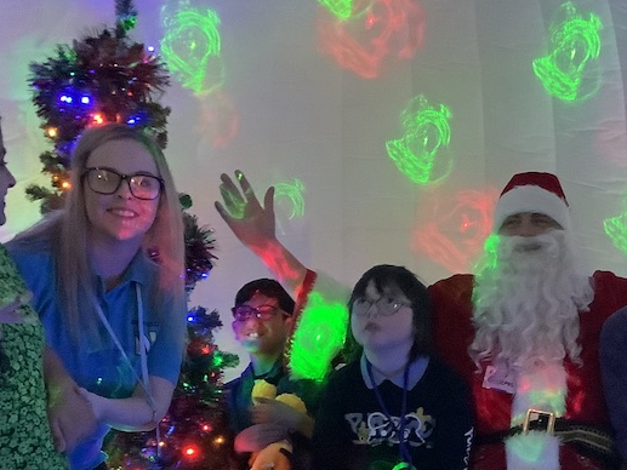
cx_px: 417
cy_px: 440
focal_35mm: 60
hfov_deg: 31.9
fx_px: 1087
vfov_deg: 23.6
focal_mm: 3.3
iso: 800
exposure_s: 1/17
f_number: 2.4
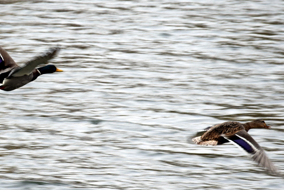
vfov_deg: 7.0
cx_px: 117
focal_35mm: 197
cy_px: 97
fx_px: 1553
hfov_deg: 10.4
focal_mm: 105
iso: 400
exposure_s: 1/160
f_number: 8
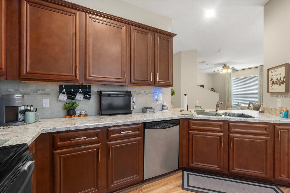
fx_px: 121
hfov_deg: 100.4
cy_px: 96
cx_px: 145
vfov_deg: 77.3
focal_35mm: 15
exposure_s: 3.2
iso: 100
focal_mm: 10
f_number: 11
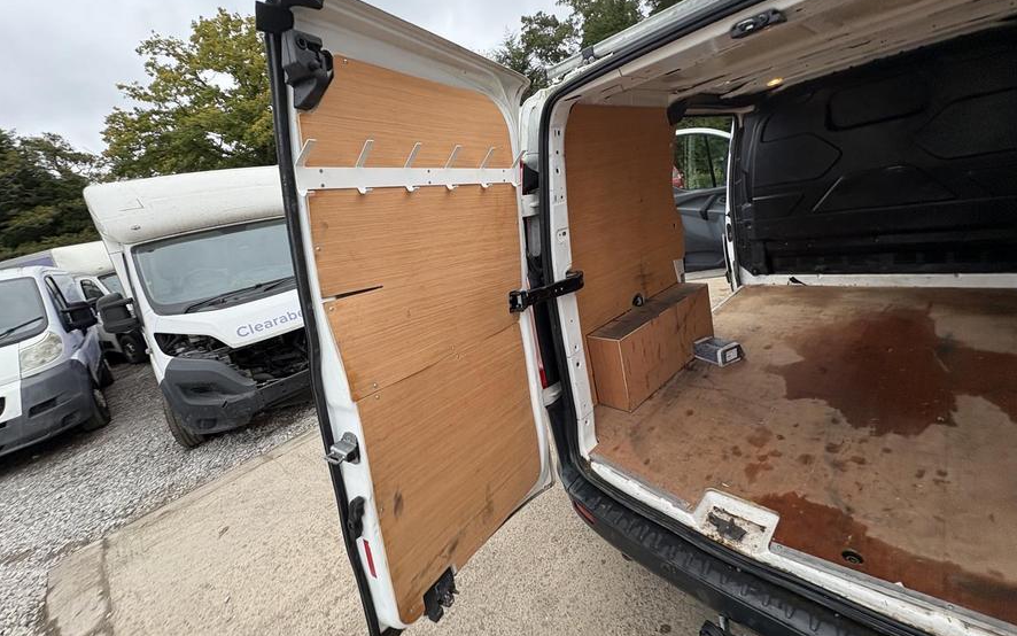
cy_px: 279
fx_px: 416
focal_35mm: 15
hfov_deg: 101.5
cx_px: 512
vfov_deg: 74.5
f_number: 2.2
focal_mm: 2.22
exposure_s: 1/99
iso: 80
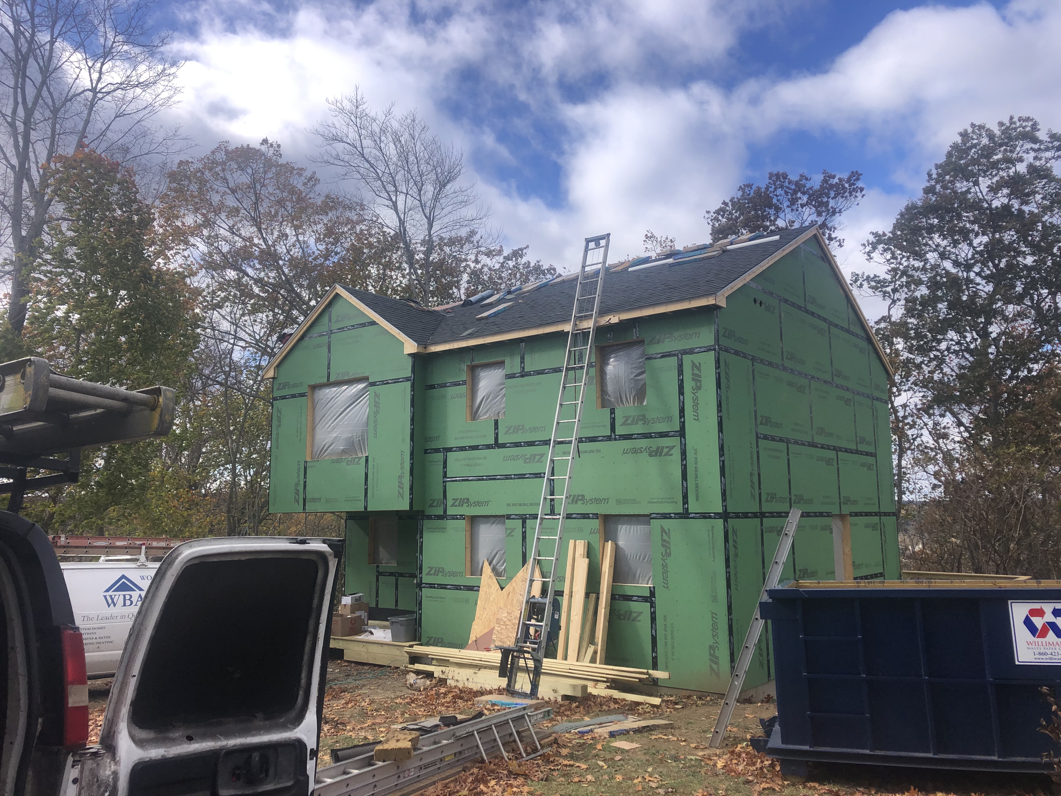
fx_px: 858
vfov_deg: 49.7
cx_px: 530
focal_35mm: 28
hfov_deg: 63.4
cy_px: 398
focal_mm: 3.99
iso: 20
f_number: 1.8
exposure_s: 1/1548
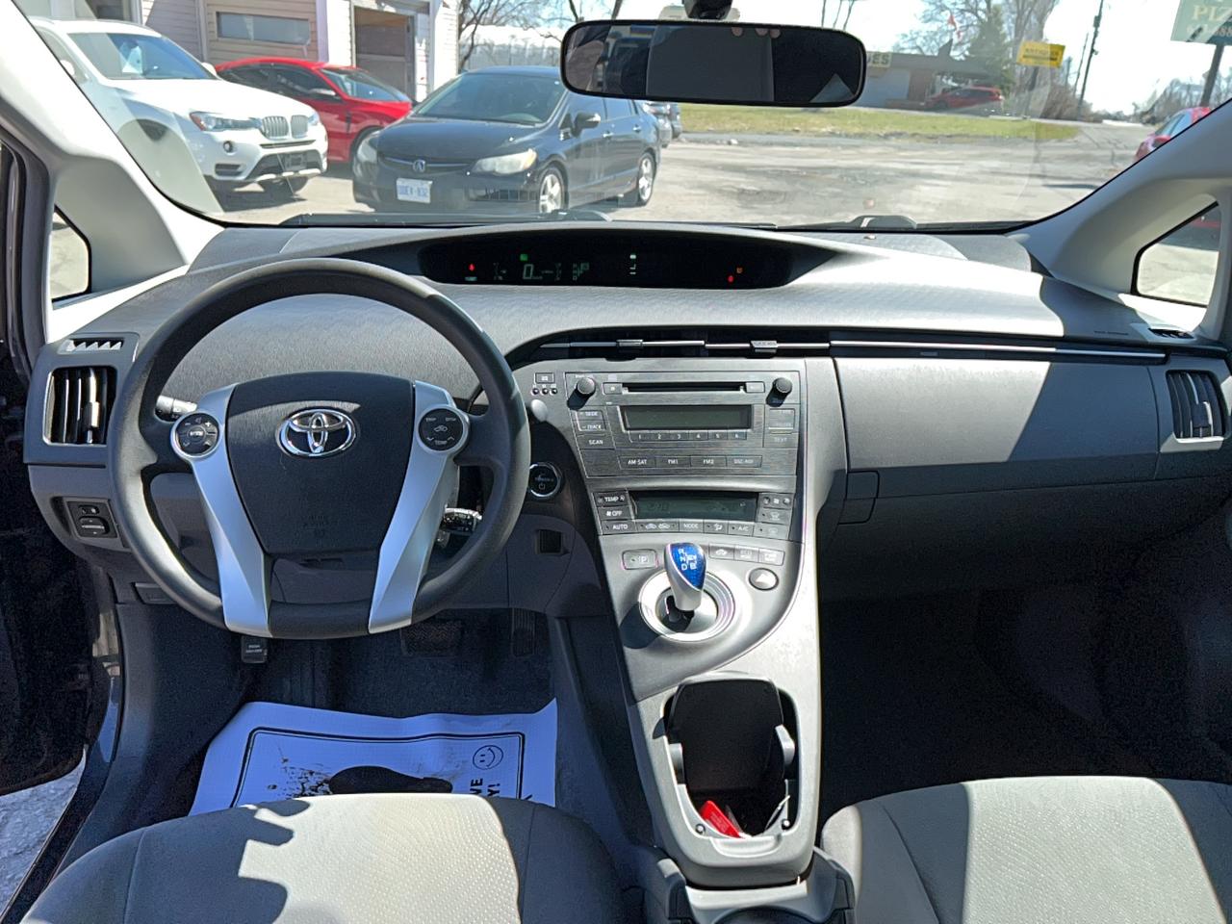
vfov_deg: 53.1
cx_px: 616
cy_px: 462
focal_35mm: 26
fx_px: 925
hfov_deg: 67.3
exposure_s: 1/1792
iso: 32
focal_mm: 5.7
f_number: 1.5
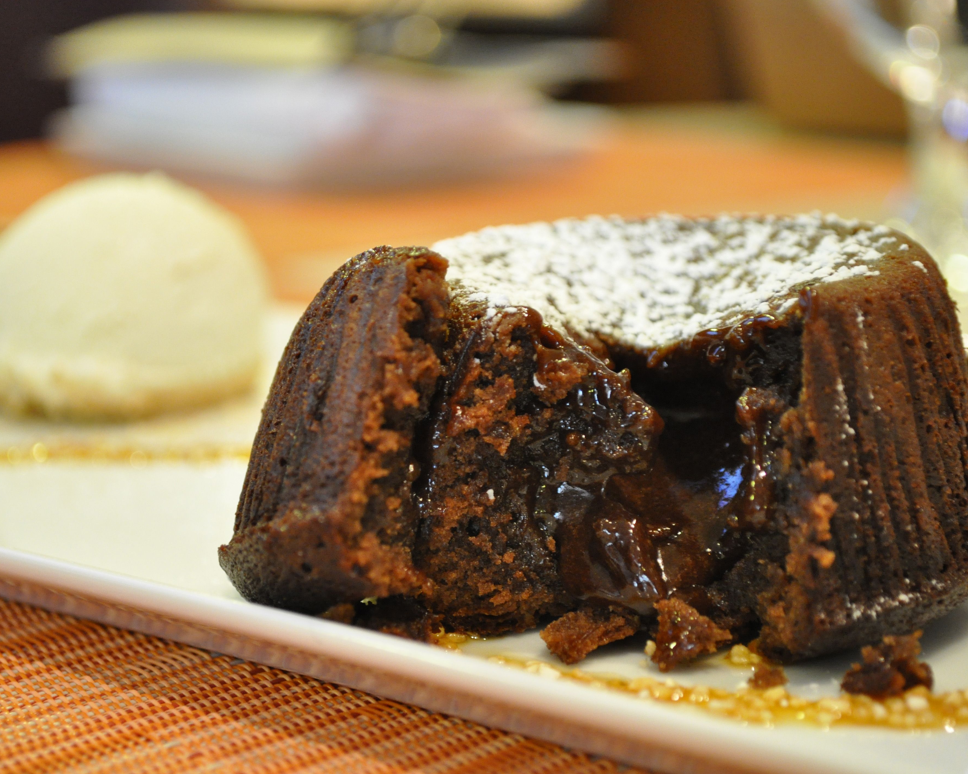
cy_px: 386
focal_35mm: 75
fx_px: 2149
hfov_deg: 25.4
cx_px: 440
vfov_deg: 20.4
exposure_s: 1/20
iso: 1600
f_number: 5.3
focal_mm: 44
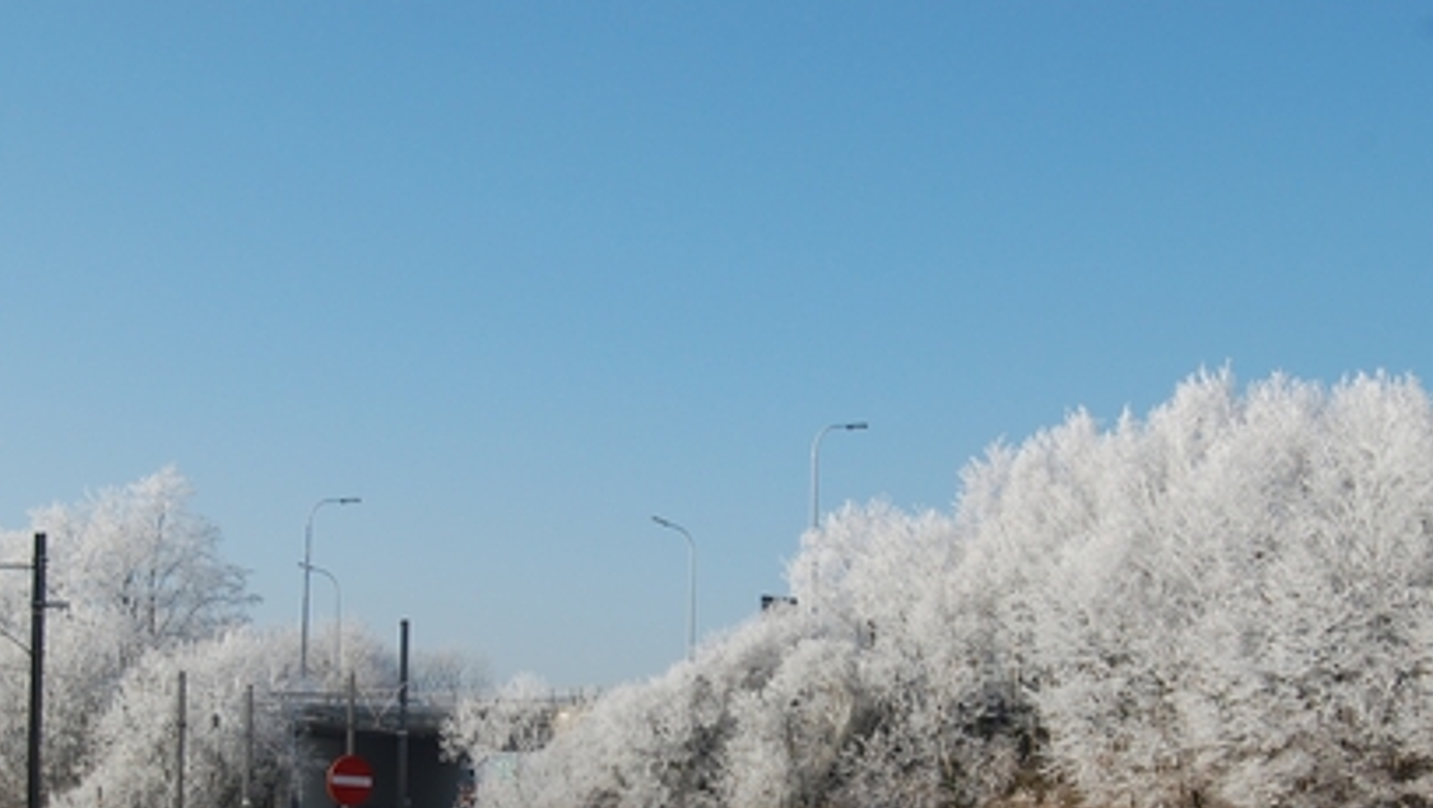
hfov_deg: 34.9
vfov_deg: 19.8
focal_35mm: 60
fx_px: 2281
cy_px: 669
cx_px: 650
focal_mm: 26
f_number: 9
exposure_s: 1/320
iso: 200
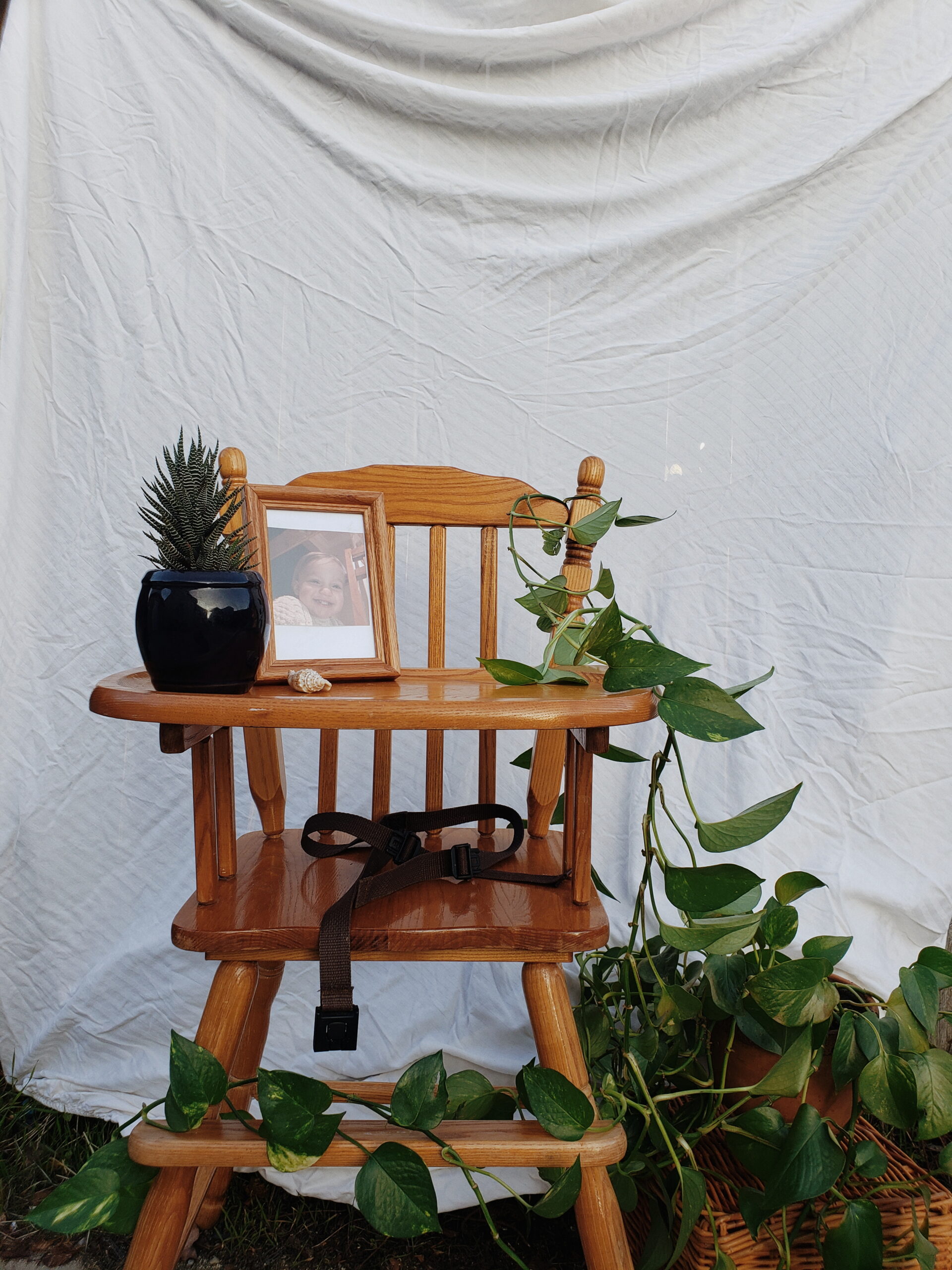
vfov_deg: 67.3
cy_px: 635
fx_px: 953
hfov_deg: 53.1
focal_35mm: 26
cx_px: 476
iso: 50
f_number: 2.4
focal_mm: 4.3
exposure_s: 1/209
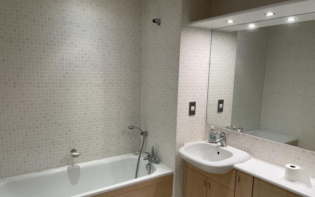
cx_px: 157
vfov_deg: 44.4
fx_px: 240
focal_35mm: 28
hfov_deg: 66.5
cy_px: 114
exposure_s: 1/100
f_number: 1.6
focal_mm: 4.2
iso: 125
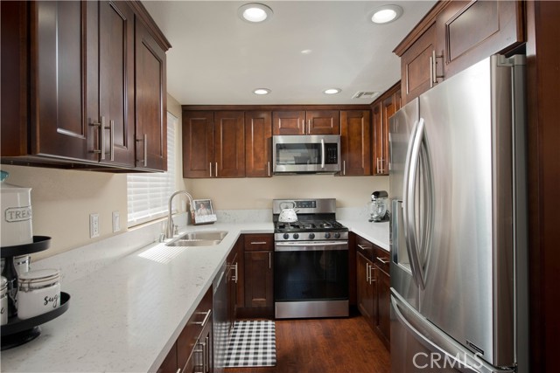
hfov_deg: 84.0
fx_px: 311
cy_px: 186
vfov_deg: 62.0
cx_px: 280
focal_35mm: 20
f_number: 6.3
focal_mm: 20
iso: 400
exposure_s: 1/200
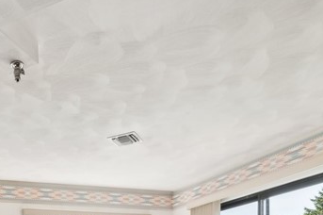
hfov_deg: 48.1
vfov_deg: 29.3
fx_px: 341
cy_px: 268
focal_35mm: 38
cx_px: 68
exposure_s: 1/6
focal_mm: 12
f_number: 11
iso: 50
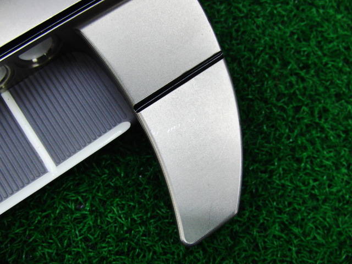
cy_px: 132
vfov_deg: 38.7
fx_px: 376
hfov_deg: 50.1
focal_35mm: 37
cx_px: 176
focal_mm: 6.42
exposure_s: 1/80
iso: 250
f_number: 3.6
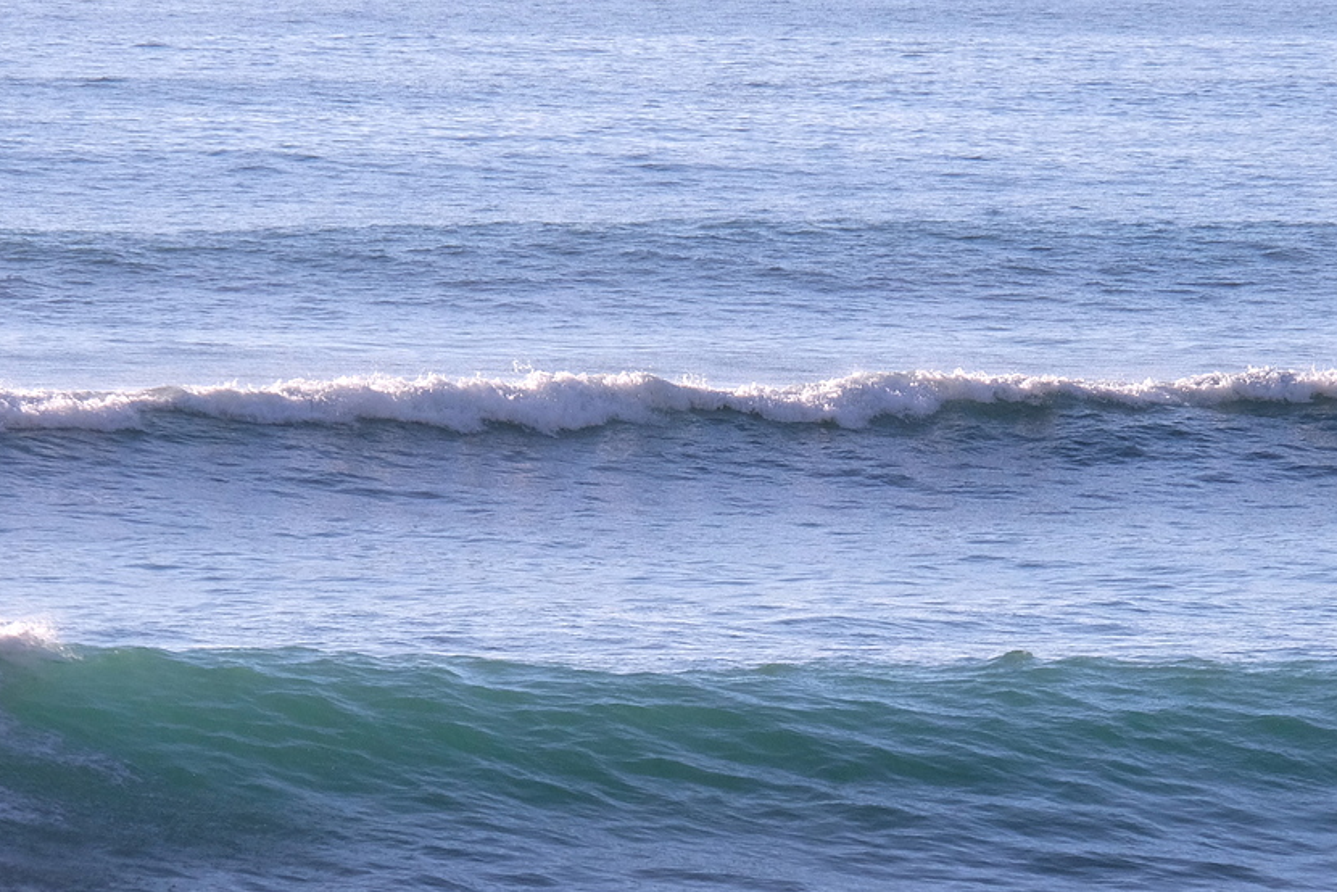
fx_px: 23962
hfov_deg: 3.2
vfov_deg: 2.1
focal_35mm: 645
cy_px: 485
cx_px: 691
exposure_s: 1/1000
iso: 800
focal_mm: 230
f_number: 11
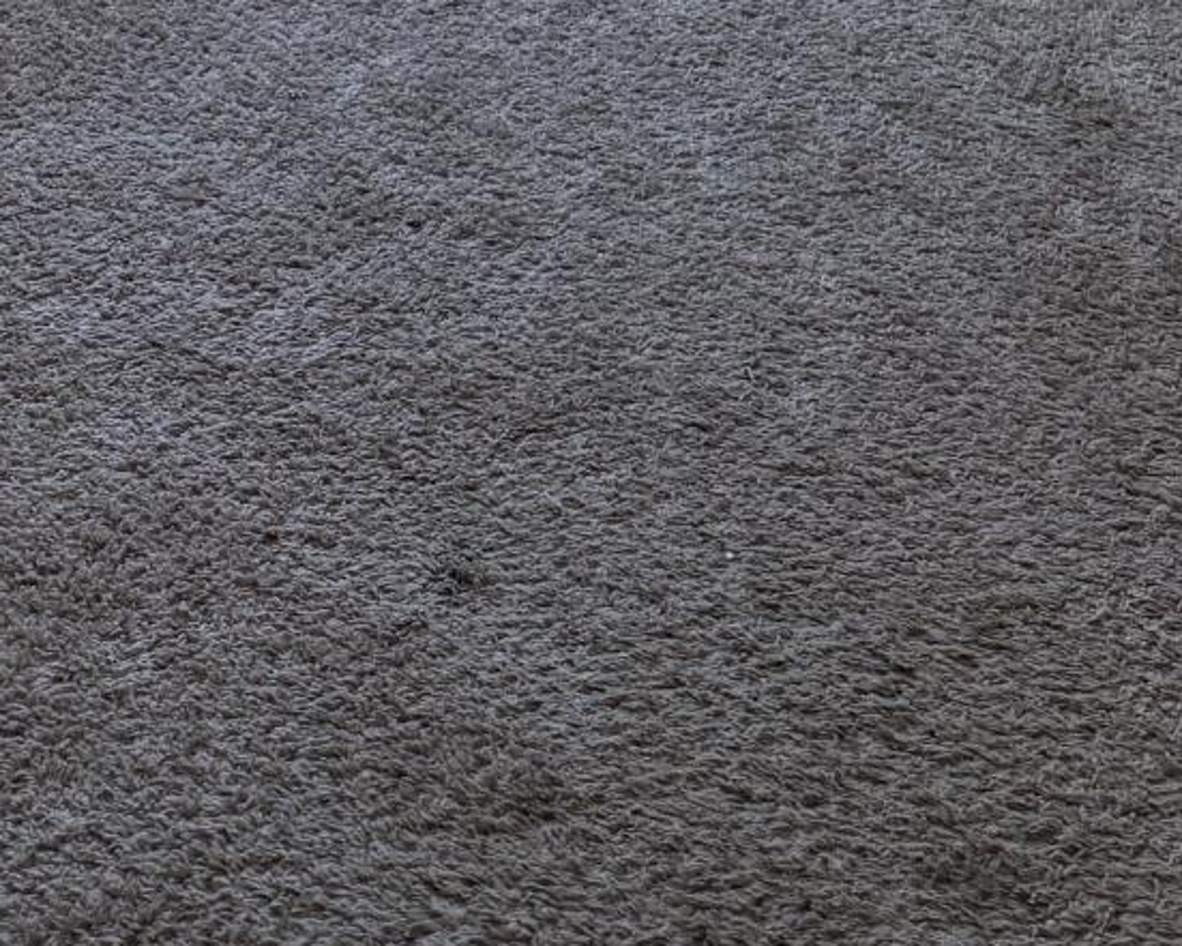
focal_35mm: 85
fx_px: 2974
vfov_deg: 14.6
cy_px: -1015
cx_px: 631
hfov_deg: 22.5
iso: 160
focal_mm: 6.76
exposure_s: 1/224
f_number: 1.78
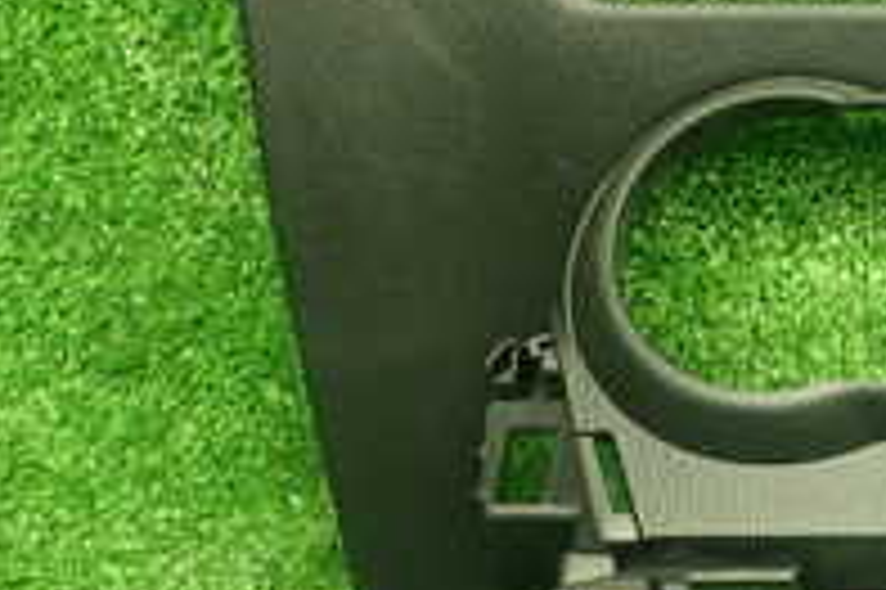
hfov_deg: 19.6
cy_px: 374
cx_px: 1187
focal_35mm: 95
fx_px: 2336
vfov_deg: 14.4
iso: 320
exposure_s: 1/30
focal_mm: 5.4
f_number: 2.3
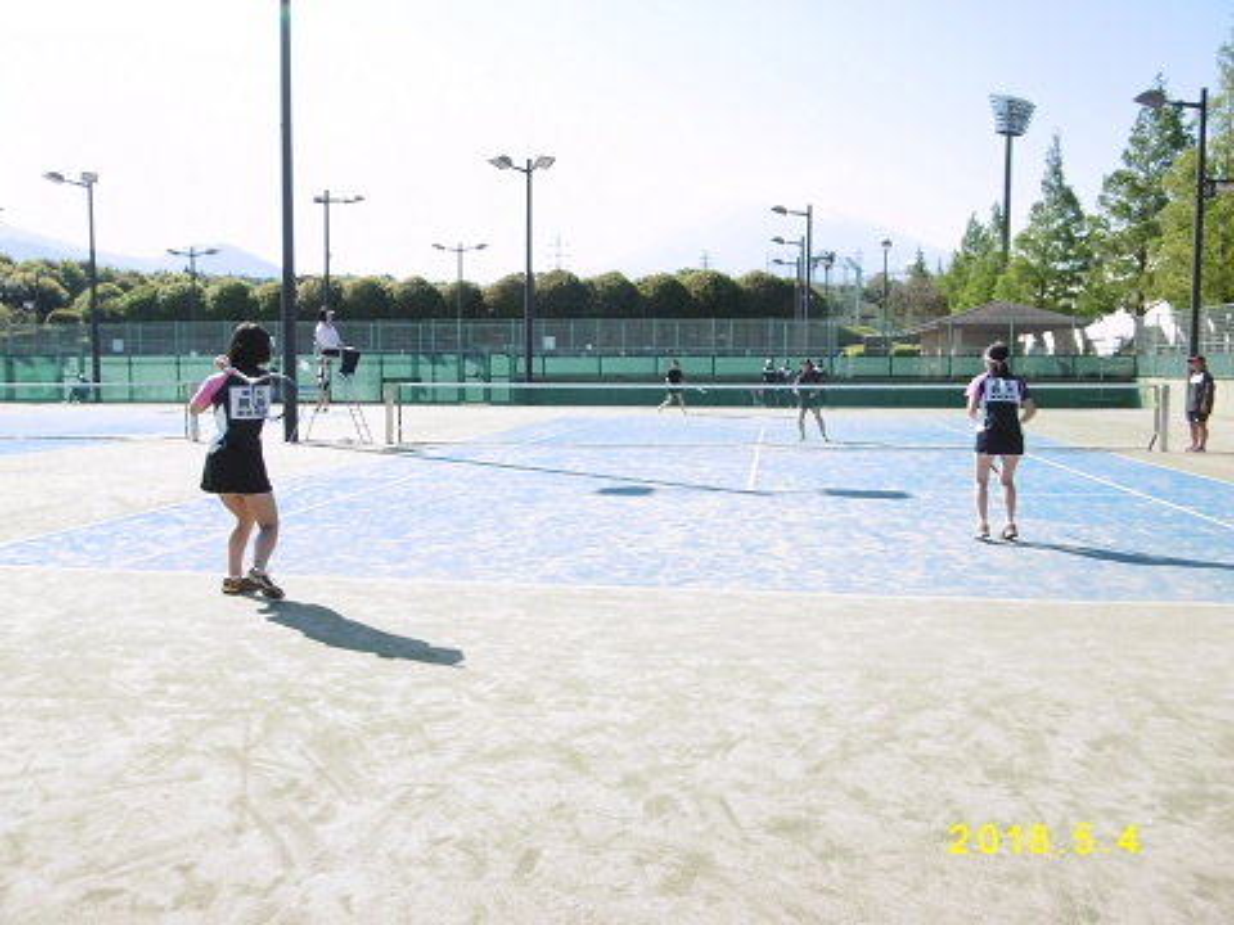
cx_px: 617
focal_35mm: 32
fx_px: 1141
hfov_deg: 56.8
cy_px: 462
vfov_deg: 44.2
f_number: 3.5
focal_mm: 5.8
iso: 100
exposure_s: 1/320
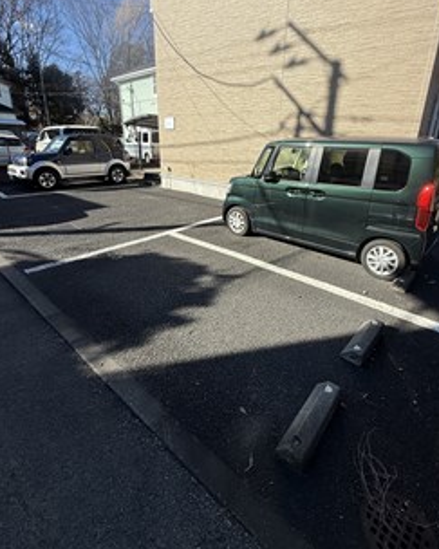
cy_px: 246
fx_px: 292
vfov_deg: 86.1
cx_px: 242
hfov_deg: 73.6
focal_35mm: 18
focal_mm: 2.22
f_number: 2.2
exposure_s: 1/1339
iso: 50
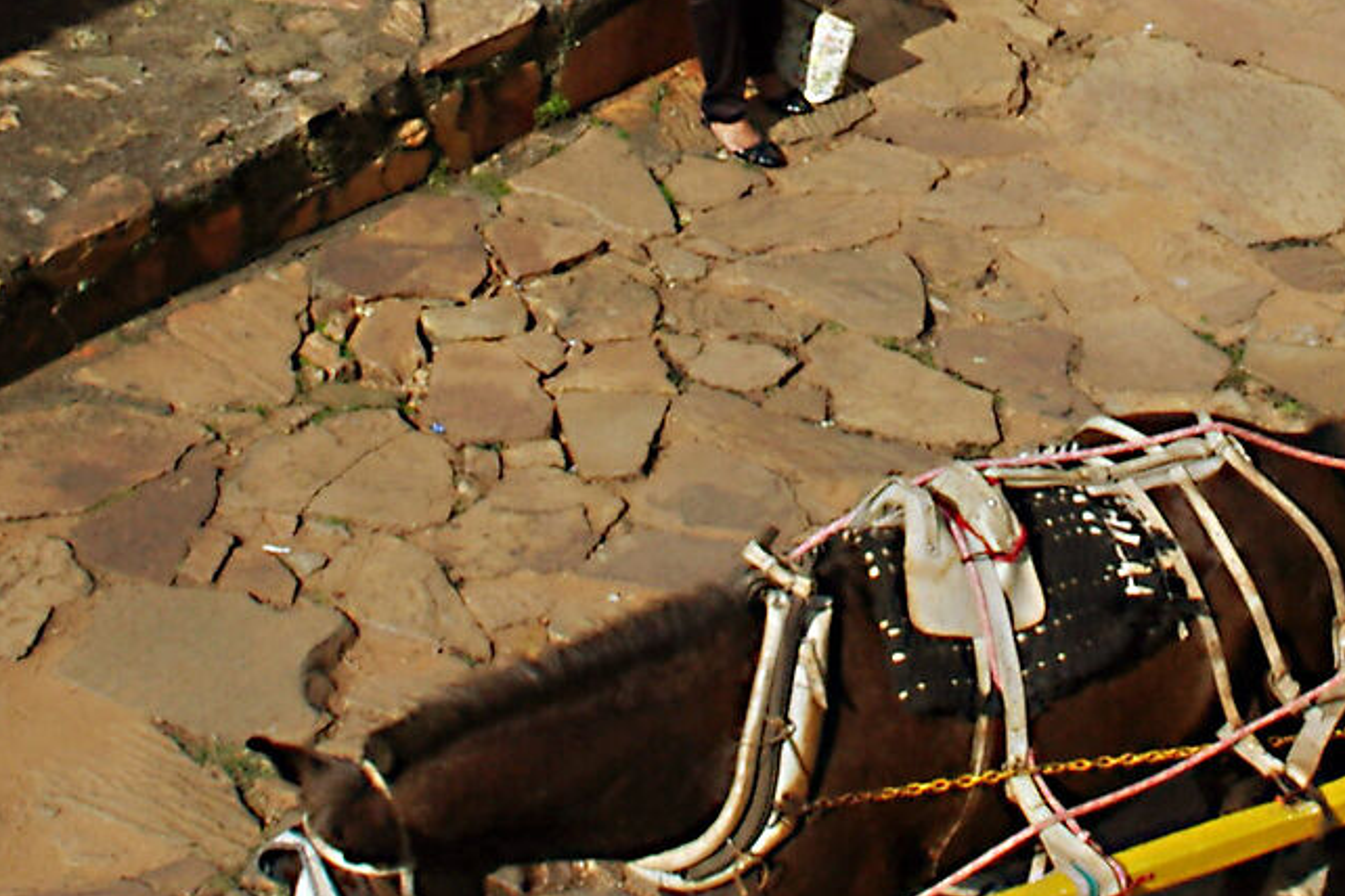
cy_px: -299
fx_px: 3773
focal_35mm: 101
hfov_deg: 20.1
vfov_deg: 13.1
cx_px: 932
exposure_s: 1/750
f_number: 8
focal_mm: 18
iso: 200
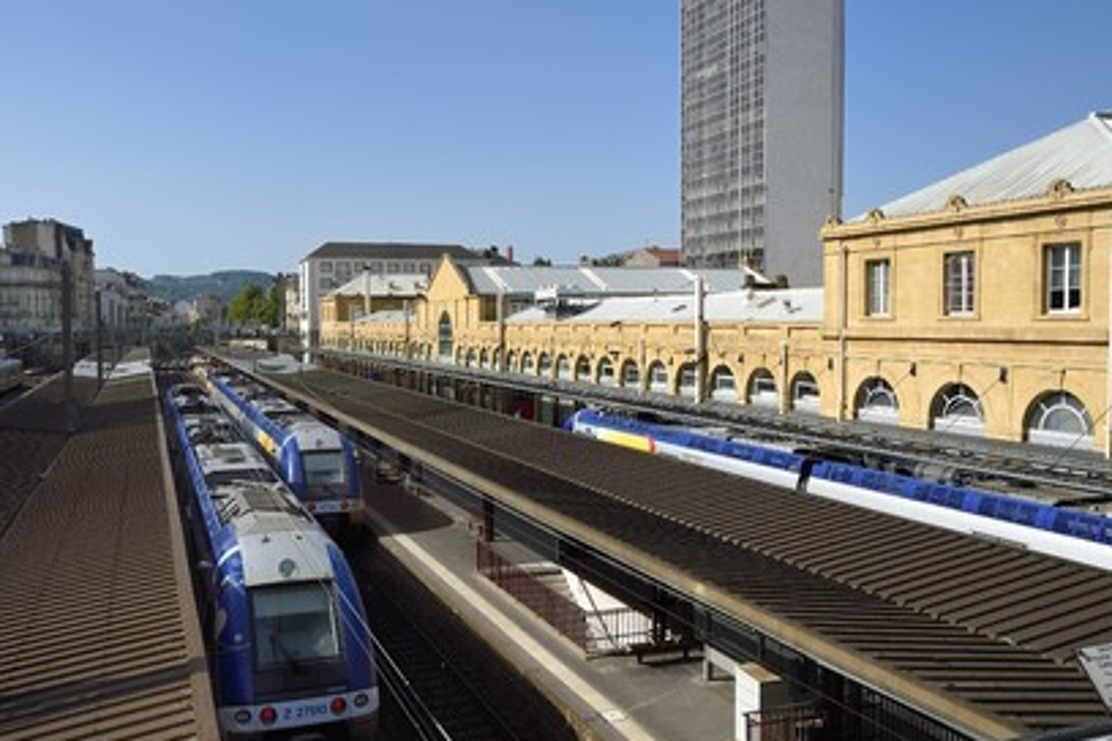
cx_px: 551
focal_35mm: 35
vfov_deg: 37.9
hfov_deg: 54.4
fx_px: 1081
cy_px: 370
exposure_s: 1/125
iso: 200
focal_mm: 34
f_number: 20
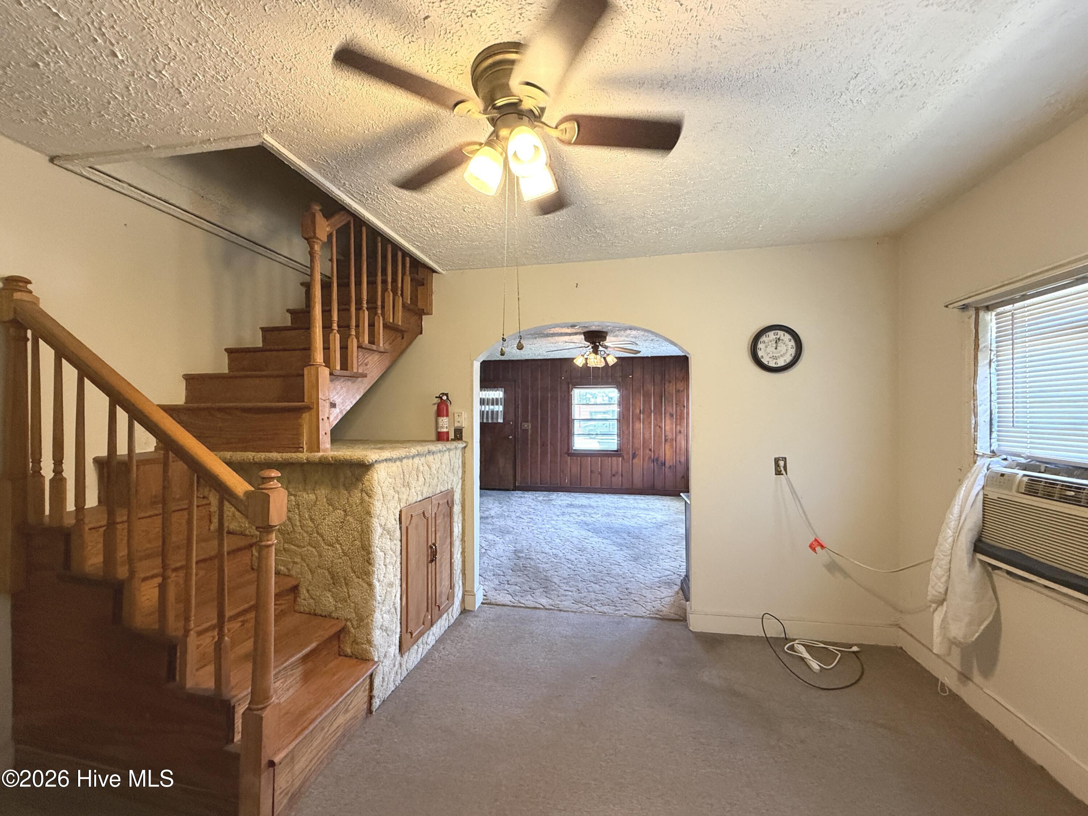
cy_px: 408
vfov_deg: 85.7
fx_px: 440
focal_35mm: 14
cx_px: 544
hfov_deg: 102.1
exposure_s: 1/60
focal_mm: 2.22
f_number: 2.2
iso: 400
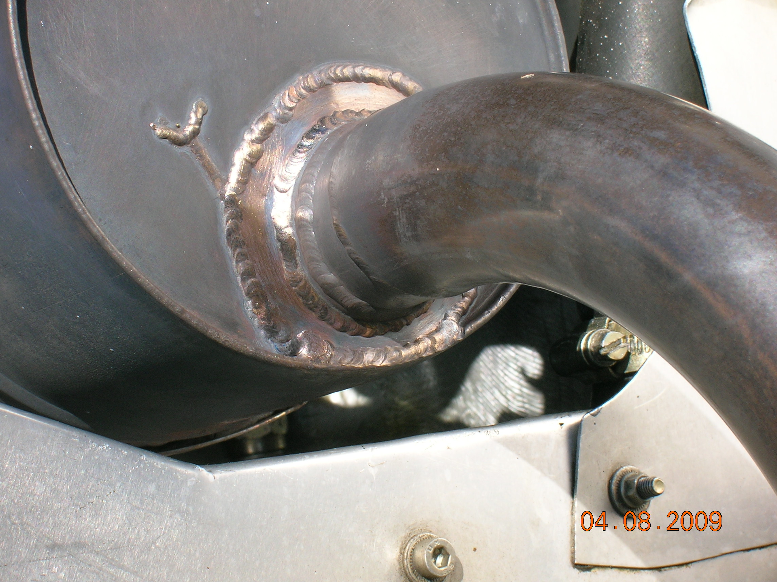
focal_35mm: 102
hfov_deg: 19.3
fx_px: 2288
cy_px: 291
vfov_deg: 14.5
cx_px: 388
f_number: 8.2
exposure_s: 1/82.2
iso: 50
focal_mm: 17.1
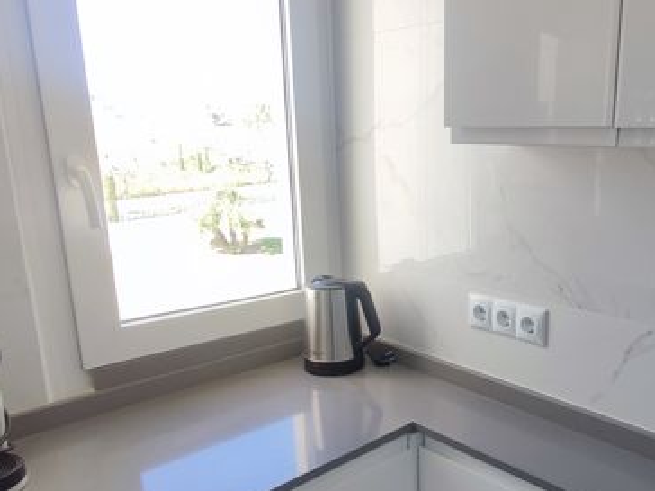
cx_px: 487
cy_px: 289
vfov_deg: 45.3
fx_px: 587
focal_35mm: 31
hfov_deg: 55.7
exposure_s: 1/100
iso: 50
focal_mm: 1.65
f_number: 2.2
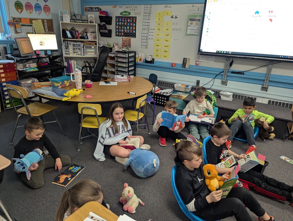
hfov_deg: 71.5
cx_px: 146
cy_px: 110
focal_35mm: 24
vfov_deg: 56.9
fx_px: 203
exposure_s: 1/91
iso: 512
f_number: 1.85
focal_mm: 6.81
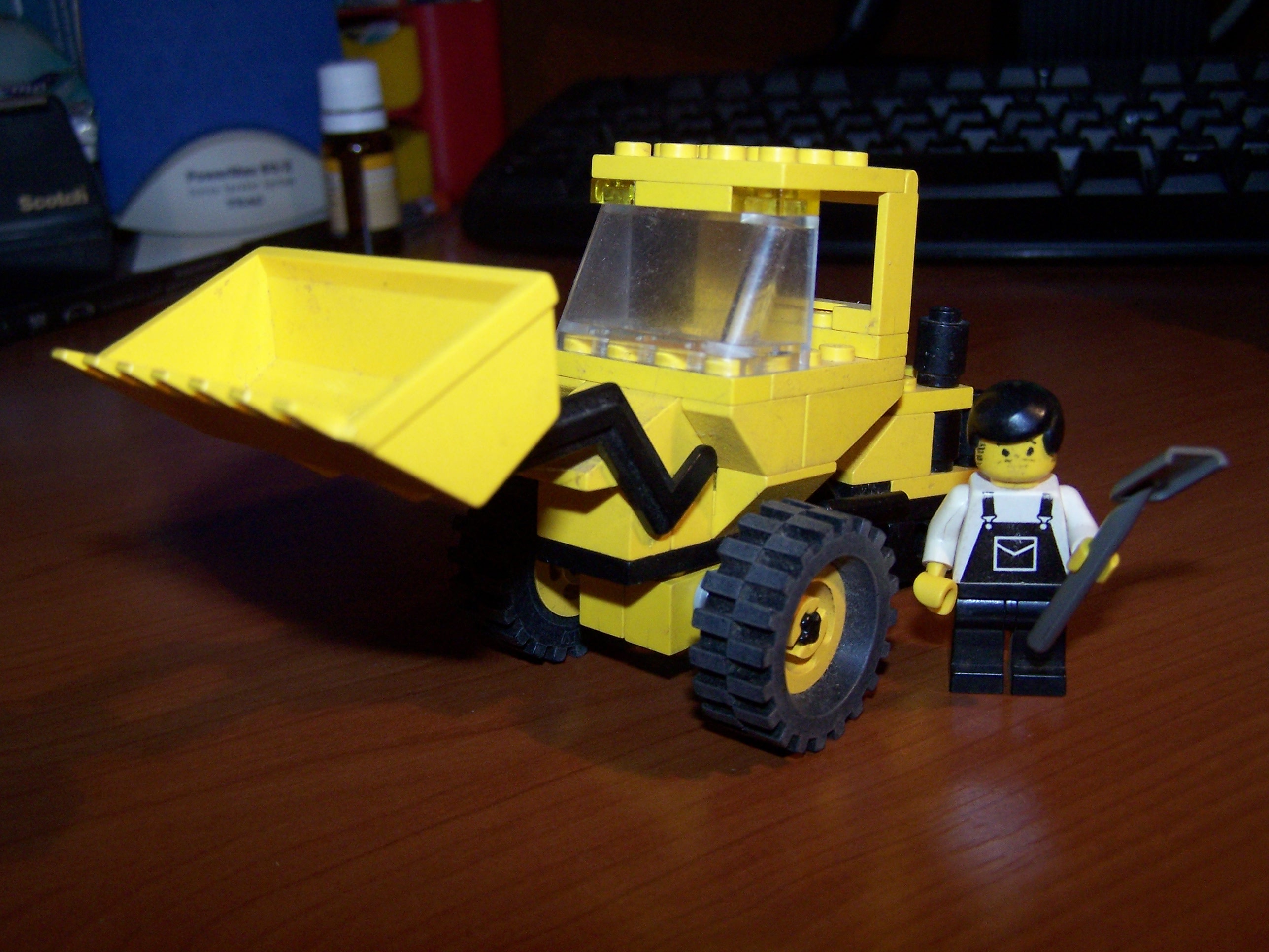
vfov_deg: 37.7
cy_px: 476
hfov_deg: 49.0
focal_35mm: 38
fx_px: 1393
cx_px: 634
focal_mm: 6.3
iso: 140
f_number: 2.8
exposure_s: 1/60
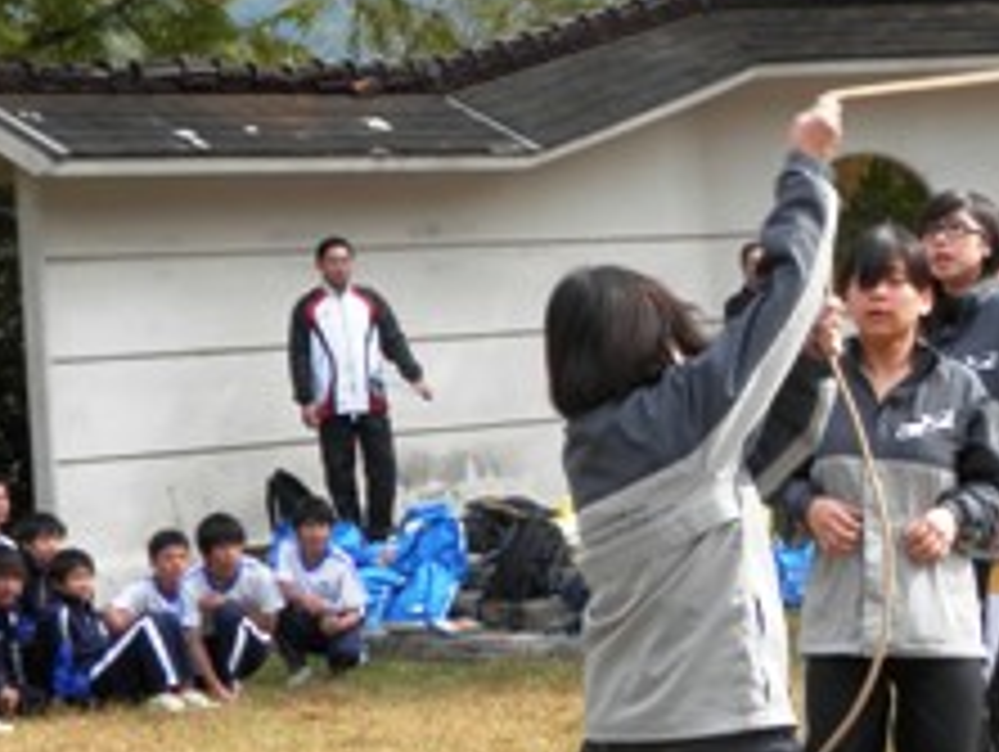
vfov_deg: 12.3
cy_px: 486
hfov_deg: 16.1
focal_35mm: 121
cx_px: 873
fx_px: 3496
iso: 80
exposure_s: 1/200
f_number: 4.2
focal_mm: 10.8
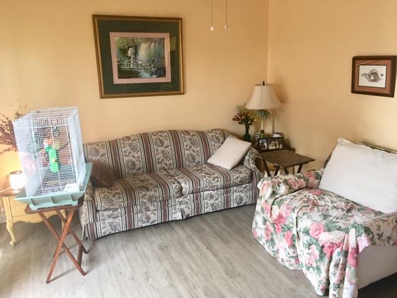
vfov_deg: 48.2
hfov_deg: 61.7
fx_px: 333
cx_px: 198
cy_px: 149
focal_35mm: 29
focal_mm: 4.15
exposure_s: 1/15
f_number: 2.2
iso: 64
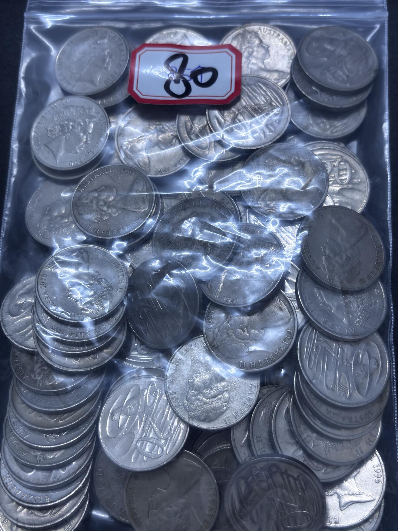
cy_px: 271
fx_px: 583
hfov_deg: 37.7
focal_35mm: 38
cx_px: 202
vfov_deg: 49.0
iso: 40
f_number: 1.6
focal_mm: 5.96
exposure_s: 1/50
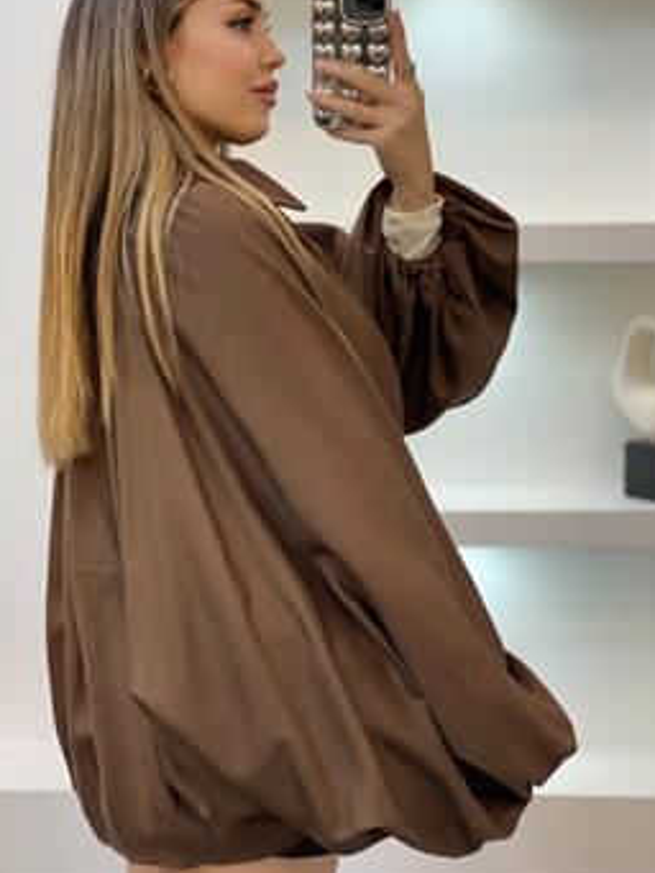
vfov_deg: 30.6
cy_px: 352
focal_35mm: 63
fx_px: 1588
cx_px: 289
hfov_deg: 23.3
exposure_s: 1/100
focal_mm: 6
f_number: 2
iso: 100
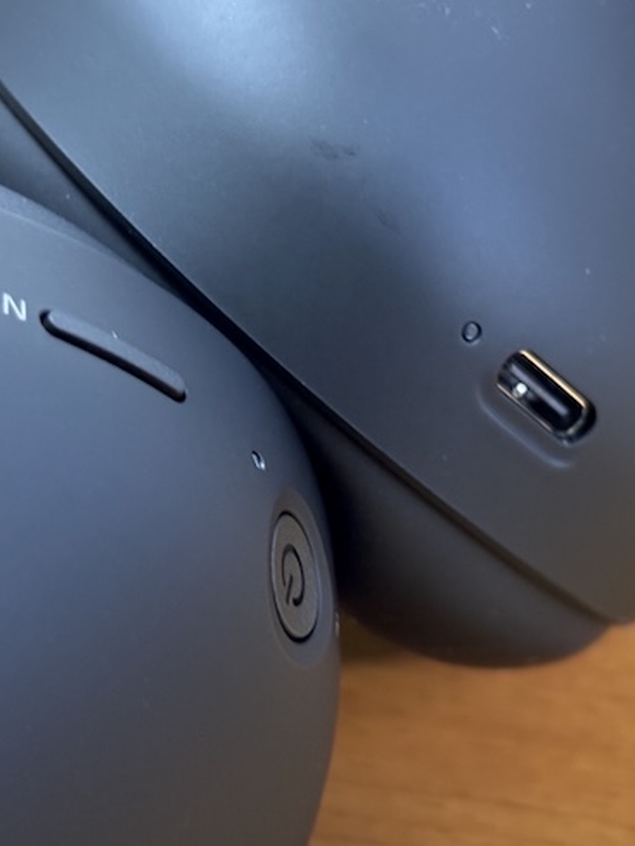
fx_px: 2078
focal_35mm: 85
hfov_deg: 17.4
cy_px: 413
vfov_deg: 23.0
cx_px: 320
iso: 400
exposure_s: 1/25
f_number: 1.6
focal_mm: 5.96
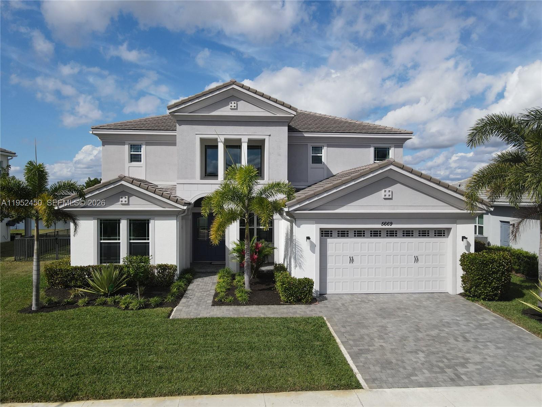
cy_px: 204
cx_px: 271
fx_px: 376
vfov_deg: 56.8
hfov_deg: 71.6
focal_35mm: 24
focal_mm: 4.5
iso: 100
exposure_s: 1/1250
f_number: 2.8
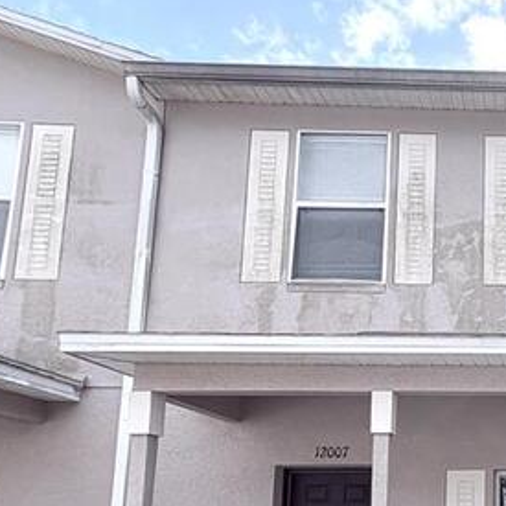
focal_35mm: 36
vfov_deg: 42.2
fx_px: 595
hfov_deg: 36.6
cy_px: 456
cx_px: 592
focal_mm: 2.22
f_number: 2.2
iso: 64
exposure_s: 1/1020
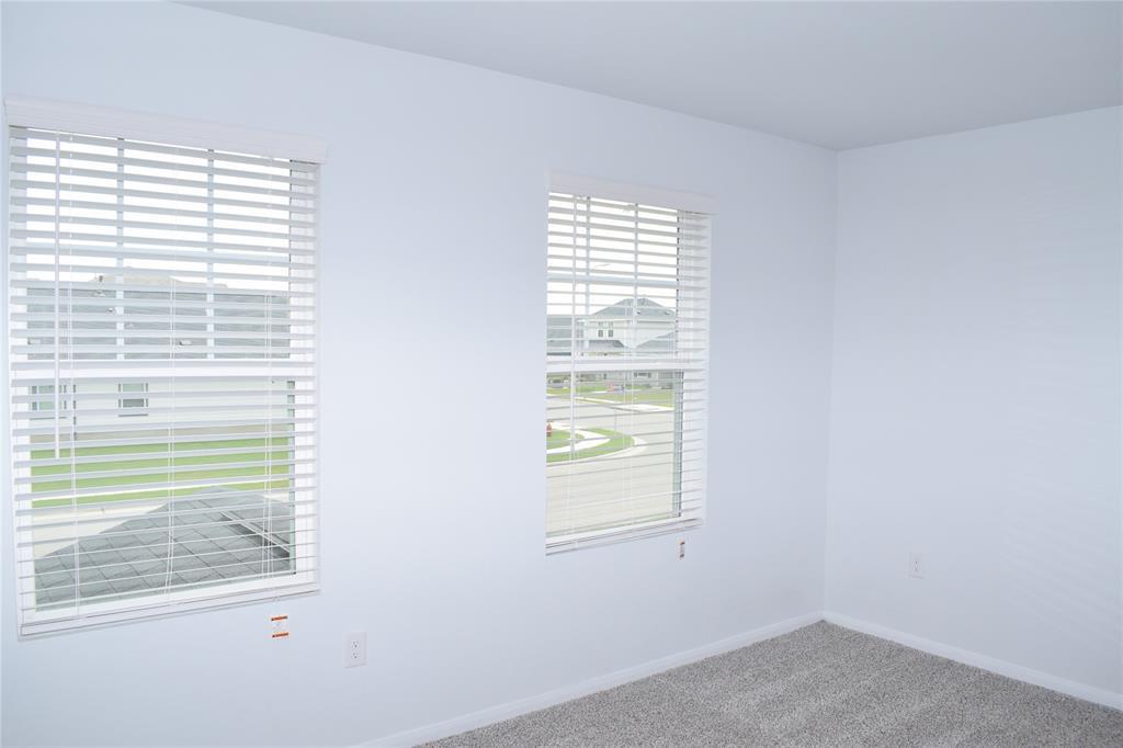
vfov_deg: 47.9
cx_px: 562
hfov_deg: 67.4
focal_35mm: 27
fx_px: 842
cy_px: 374
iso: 400
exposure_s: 1/250
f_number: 8
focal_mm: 18
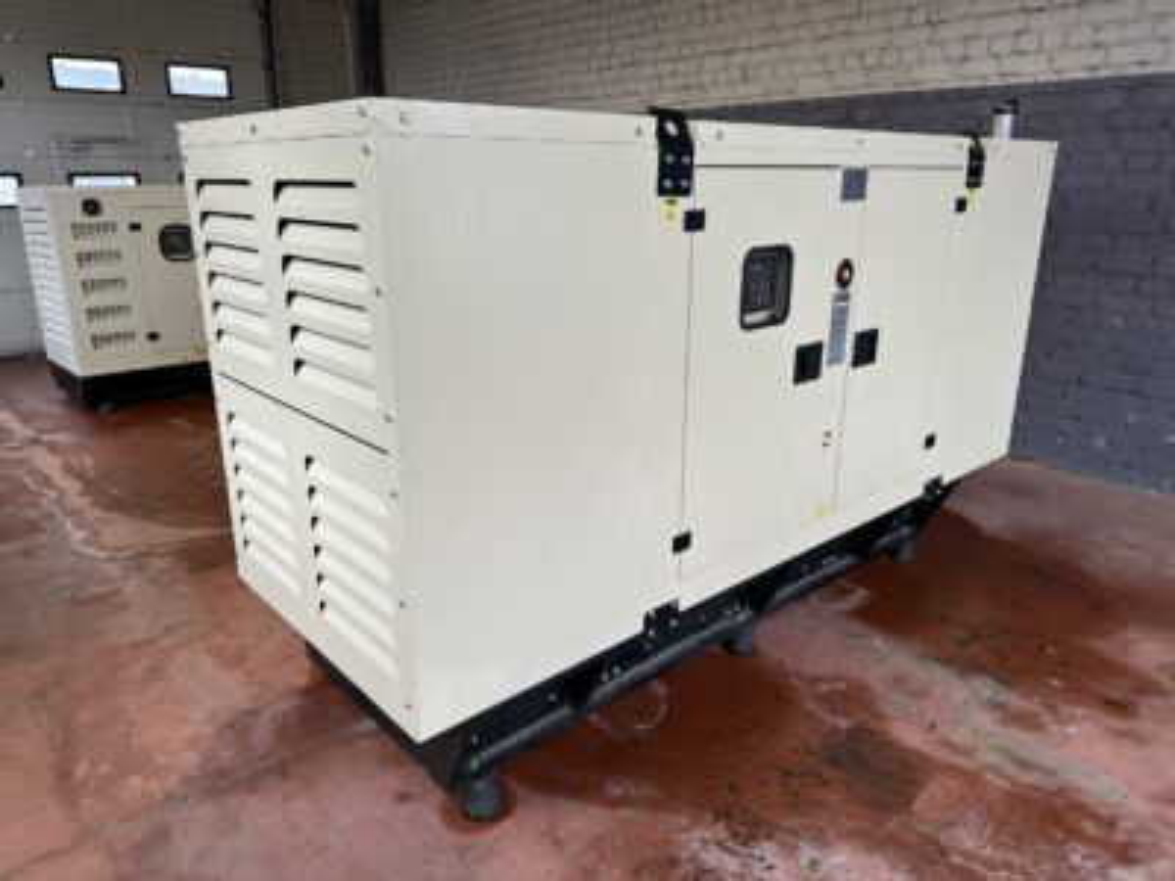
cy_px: 440
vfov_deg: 56.8
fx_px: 815
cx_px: 588
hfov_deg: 71.6
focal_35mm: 24
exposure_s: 1/100
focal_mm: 6.86
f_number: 1.78
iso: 125
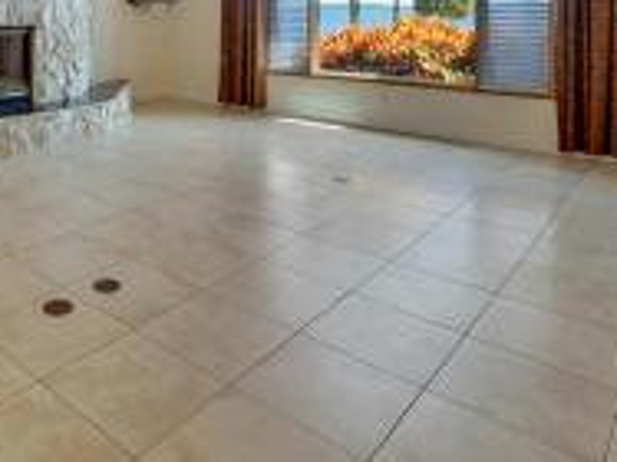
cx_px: 109
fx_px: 534
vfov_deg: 41.6
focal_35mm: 30
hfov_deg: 55.1
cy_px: 16
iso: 200
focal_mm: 7
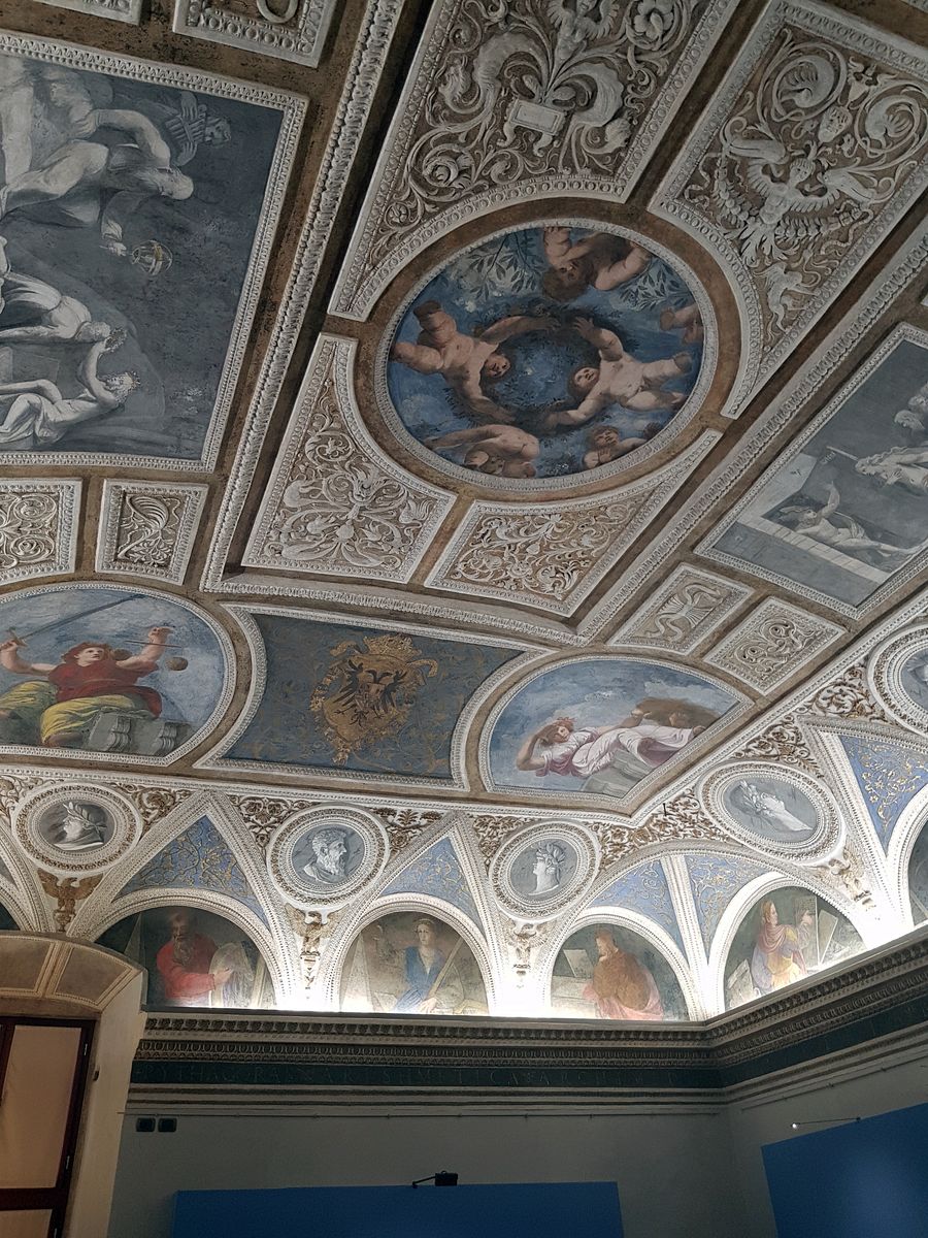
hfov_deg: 53.1
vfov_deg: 67.3
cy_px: 619
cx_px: 464
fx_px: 929
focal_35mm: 26
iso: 100
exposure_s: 1/60
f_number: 1.7
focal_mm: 4.2
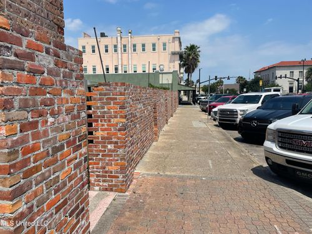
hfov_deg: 67.3
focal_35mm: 26
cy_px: 117
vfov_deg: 53.1
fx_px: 234
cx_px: 156
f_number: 1.6
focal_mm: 4.2
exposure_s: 1/4831
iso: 32
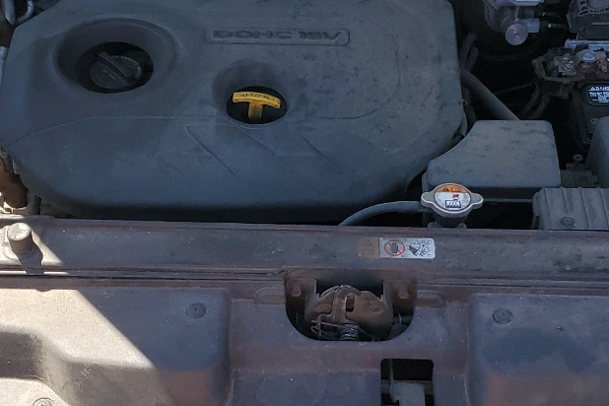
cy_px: 247
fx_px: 1184
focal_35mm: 70
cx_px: 352
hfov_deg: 28.8
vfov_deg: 19.4
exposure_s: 1/1000
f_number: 1.5
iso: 50
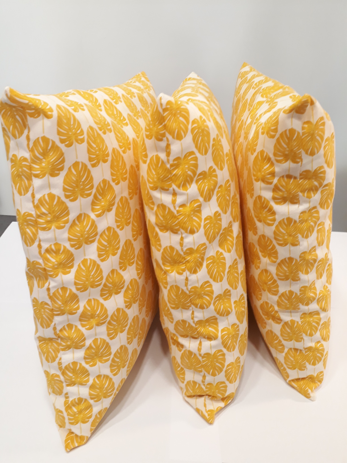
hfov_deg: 51.4
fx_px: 361
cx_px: 174
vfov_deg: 65.3
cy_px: 232
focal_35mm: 27
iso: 125
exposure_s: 1/33
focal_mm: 3.6
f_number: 1.9
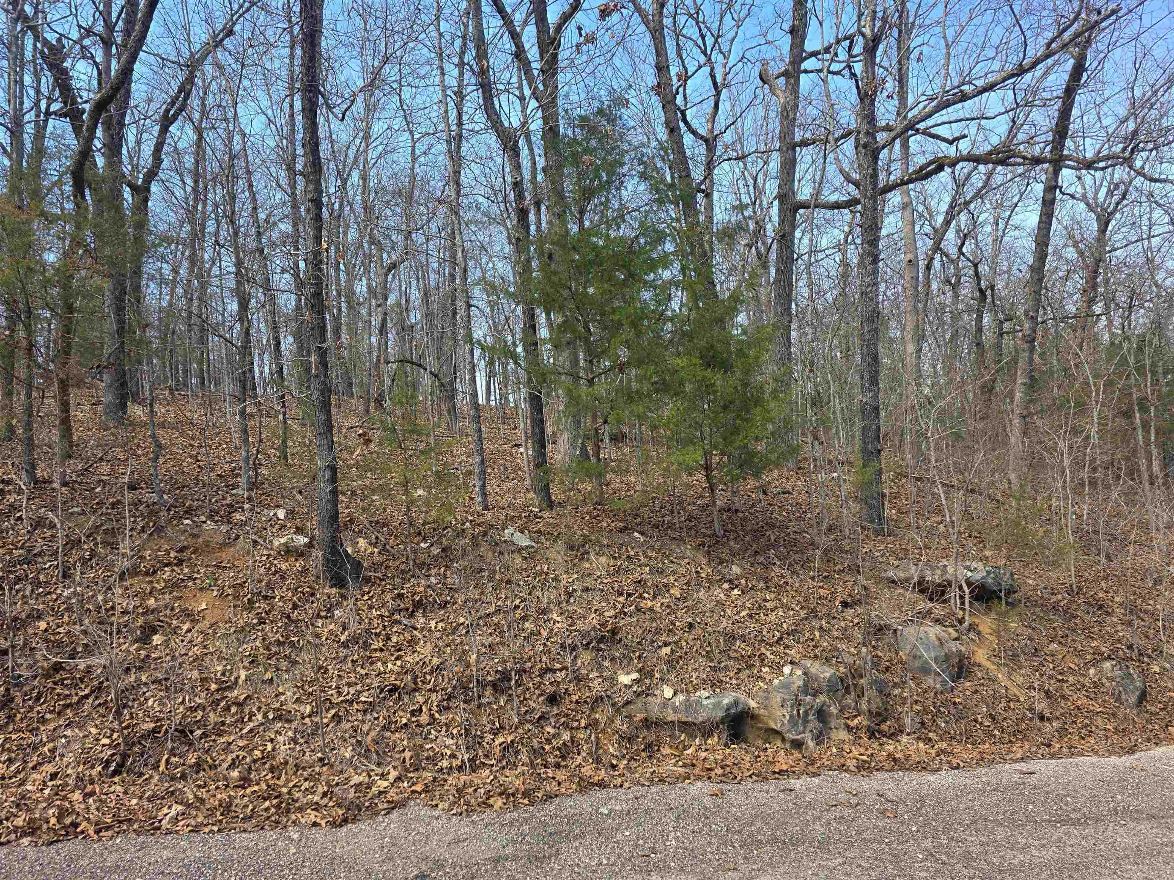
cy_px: 440
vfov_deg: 58.9
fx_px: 780
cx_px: 587
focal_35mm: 23
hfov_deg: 73.9
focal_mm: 6.3
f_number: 1.7
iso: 32
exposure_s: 1/359
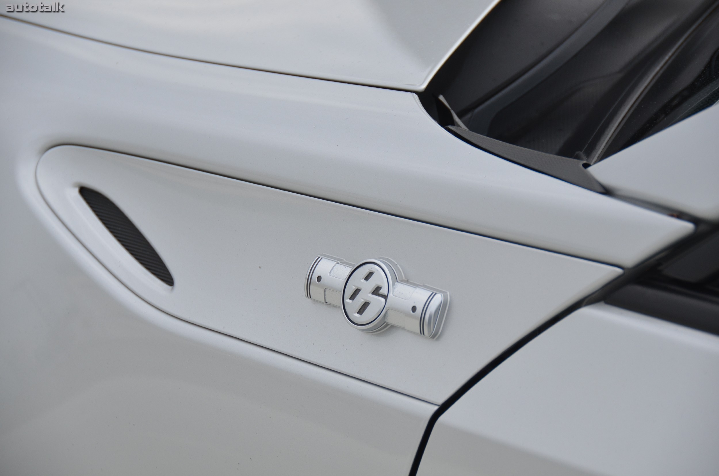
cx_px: 360
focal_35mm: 158
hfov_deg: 13.1
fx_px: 3139
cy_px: 238
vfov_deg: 8.7
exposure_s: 1/1250
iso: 400
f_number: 5.3
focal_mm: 105
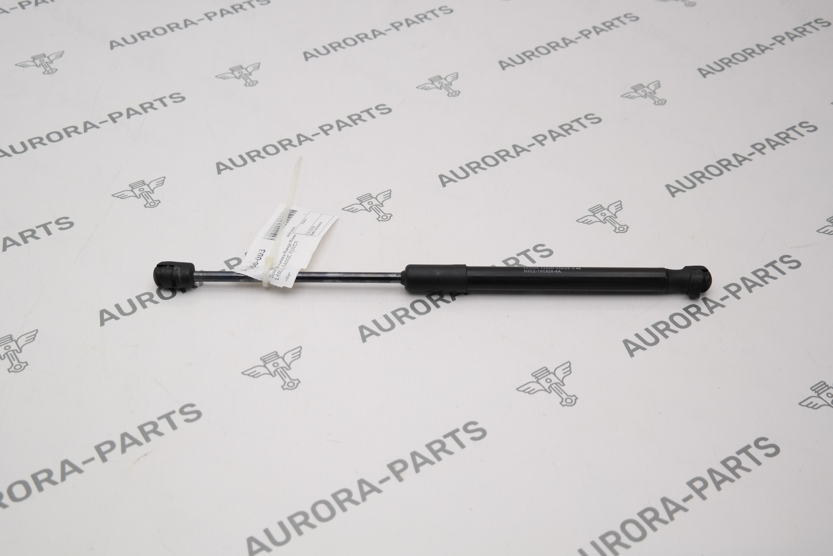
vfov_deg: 28.6
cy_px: 281
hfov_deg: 41.9
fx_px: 1087
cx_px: 409
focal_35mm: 47
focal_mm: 30
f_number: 4.5
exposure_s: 1/125
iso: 100
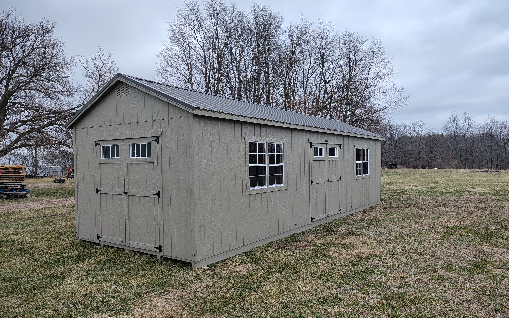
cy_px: 169
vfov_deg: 47.6
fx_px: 361
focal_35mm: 26
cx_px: 257
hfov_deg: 70.4
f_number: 1.8
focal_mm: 5.56
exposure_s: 1/120
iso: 132
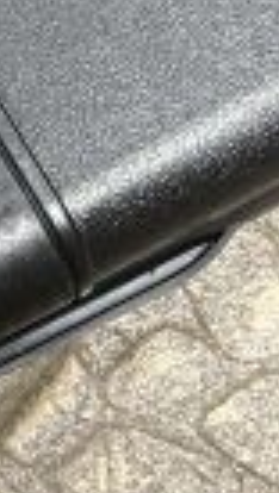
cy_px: 120
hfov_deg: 6.2
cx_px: -706
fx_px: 2241
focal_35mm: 171
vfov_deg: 12.5
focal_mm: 5.7
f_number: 1.5
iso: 200
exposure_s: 1/50
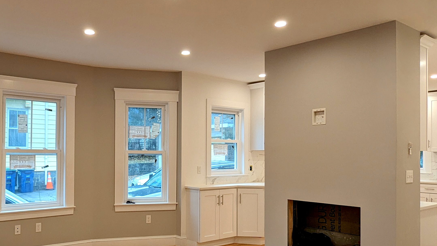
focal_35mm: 33
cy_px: 150
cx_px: 170
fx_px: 382
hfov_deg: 58.9
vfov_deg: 35.5
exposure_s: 1/60
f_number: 2.2
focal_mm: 2.35
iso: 59
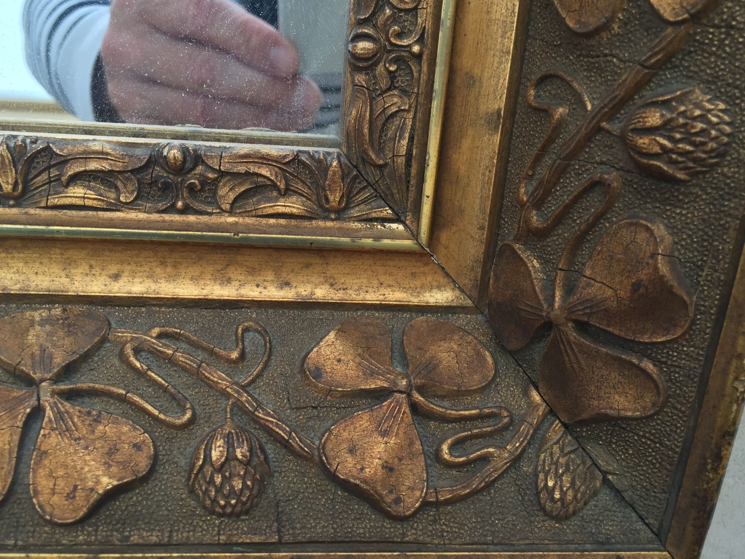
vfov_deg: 42.9
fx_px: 710
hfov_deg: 55.3
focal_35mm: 33
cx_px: 358
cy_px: 242
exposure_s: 1/120
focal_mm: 4.15
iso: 40
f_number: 2.2
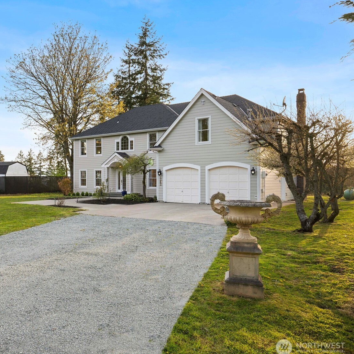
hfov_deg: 52.7
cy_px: 177
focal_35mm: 29
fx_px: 336
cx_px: 80
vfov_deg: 55.6
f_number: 8
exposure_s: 1/25
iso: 200
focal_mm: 22
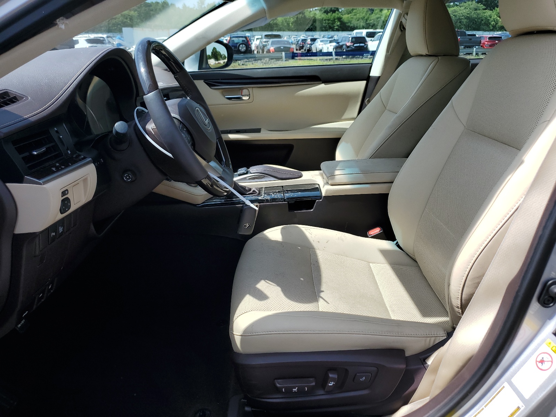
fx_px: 418
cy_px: 208
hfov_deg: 67.3
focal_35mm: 26
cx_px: 278
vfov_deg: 53.1
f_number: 1.5
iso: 50
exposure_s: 1/1667
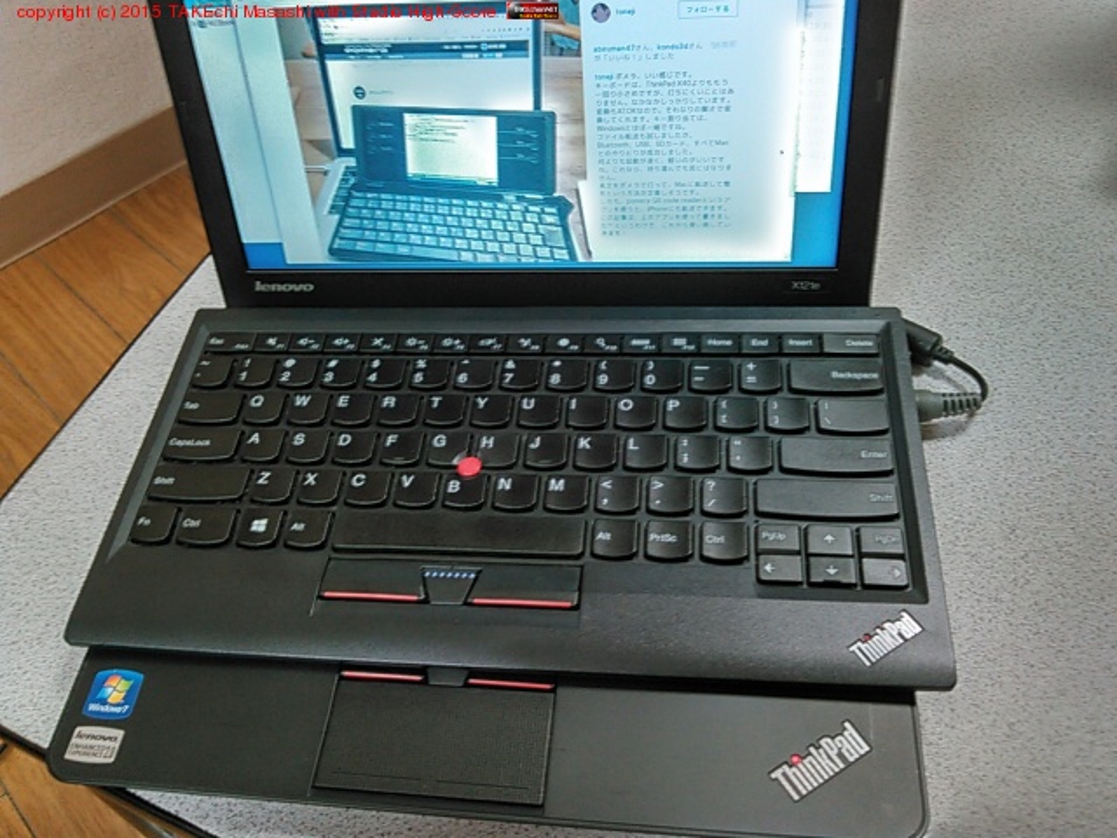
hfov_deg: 60.0
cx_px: 558
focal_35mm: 30
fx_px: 968
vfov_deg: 46.8
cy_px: 419
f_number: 2.4
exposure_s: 1/16.7
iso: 100
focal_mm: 4
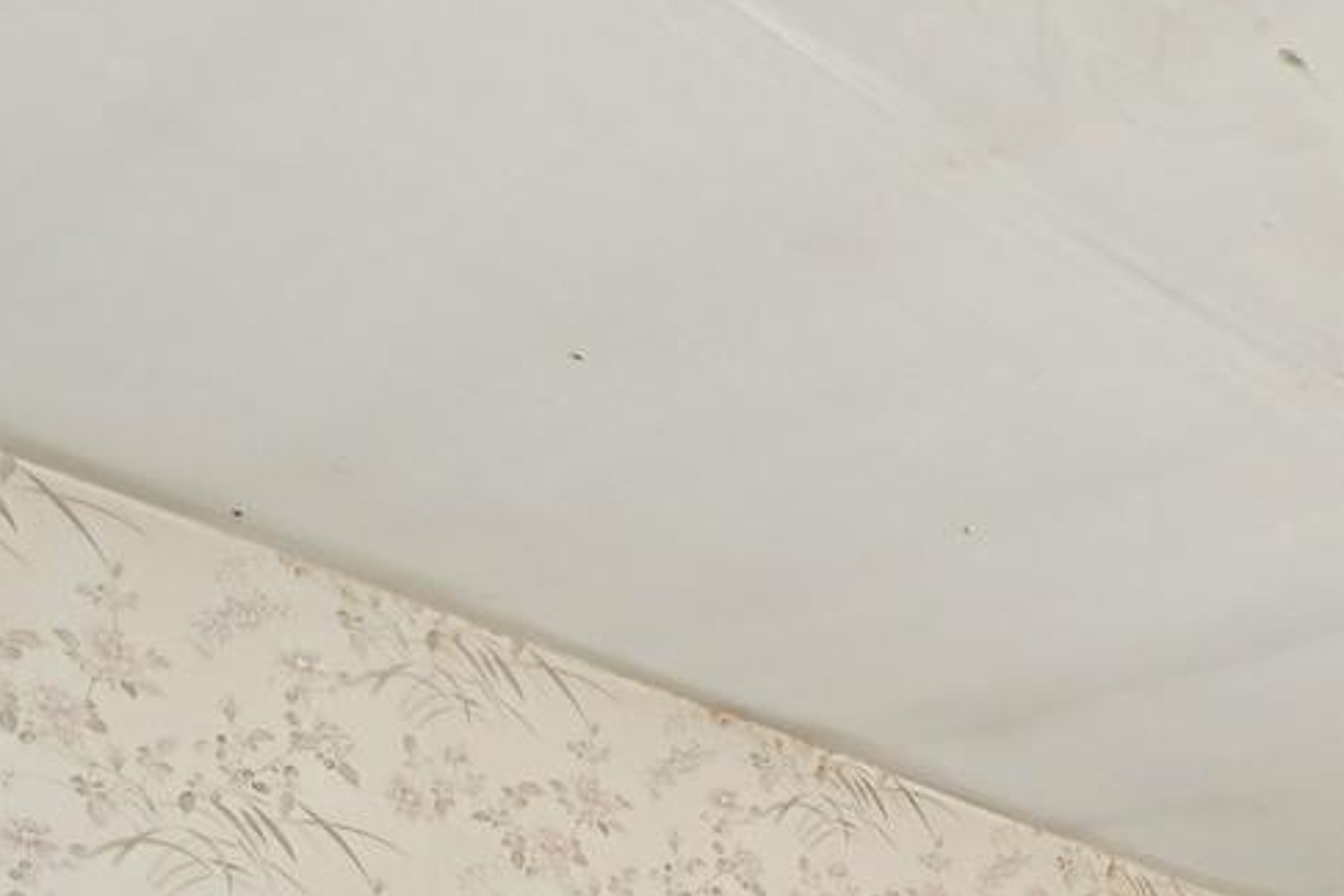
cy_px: 1592
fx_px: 2202
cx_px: 1695
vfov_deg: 18.3
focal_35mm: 59
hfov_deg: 28.5
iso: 400
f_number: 8
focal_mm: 14
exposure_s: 1/8
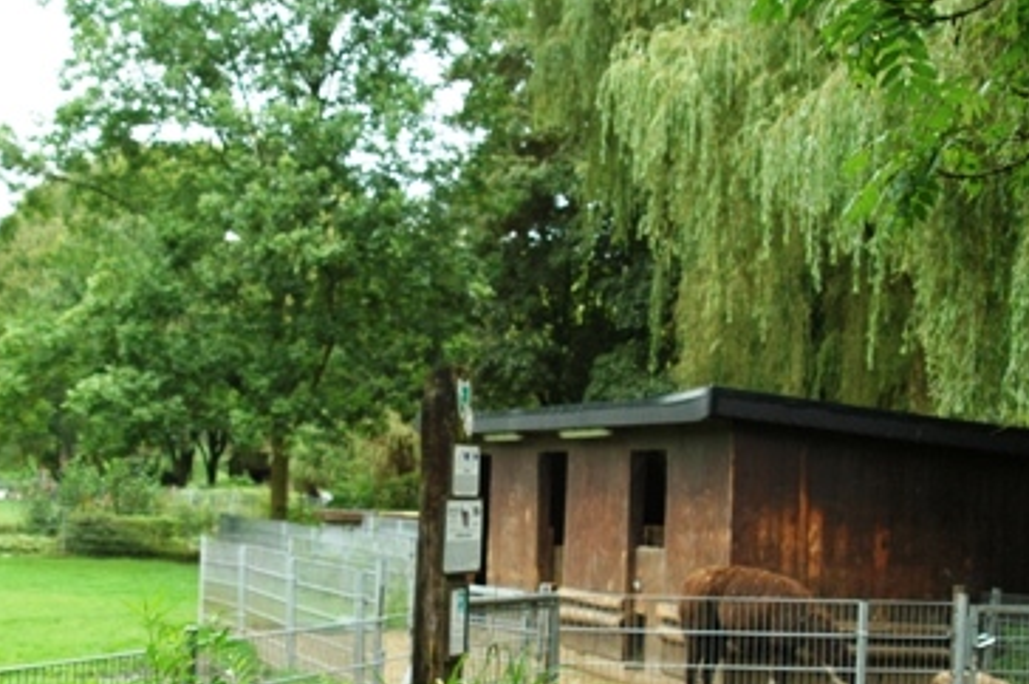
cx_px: 486
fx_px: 1885
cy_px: 506
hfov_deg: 30.5
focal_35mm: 66
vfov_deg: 20.4
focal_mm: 28
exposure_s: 1/640
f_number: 5
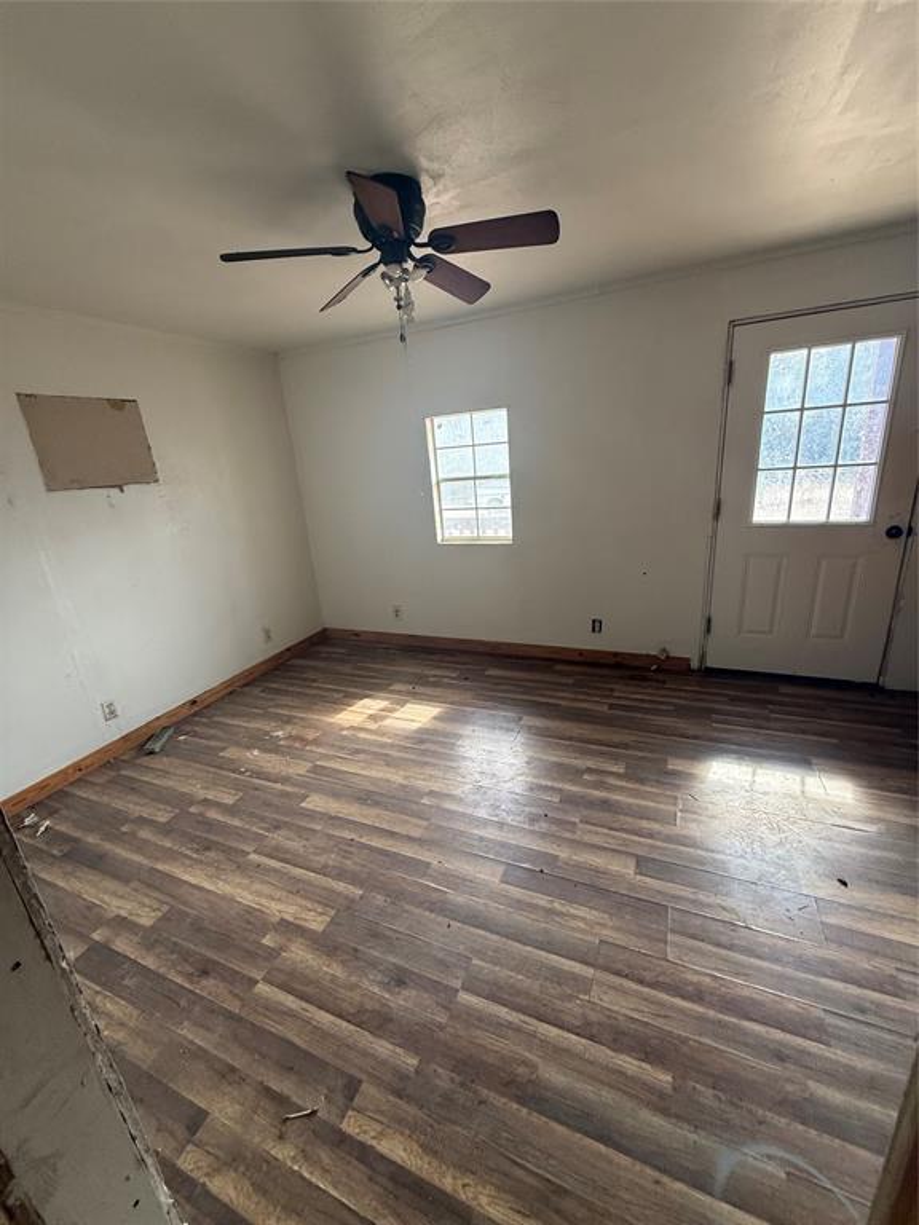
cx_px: 460
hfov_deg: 85.7
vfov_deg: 102.1
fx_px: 496
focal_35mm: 14
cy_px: 612
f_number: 2.2
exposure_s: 1/99
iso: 200
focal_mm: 2.22
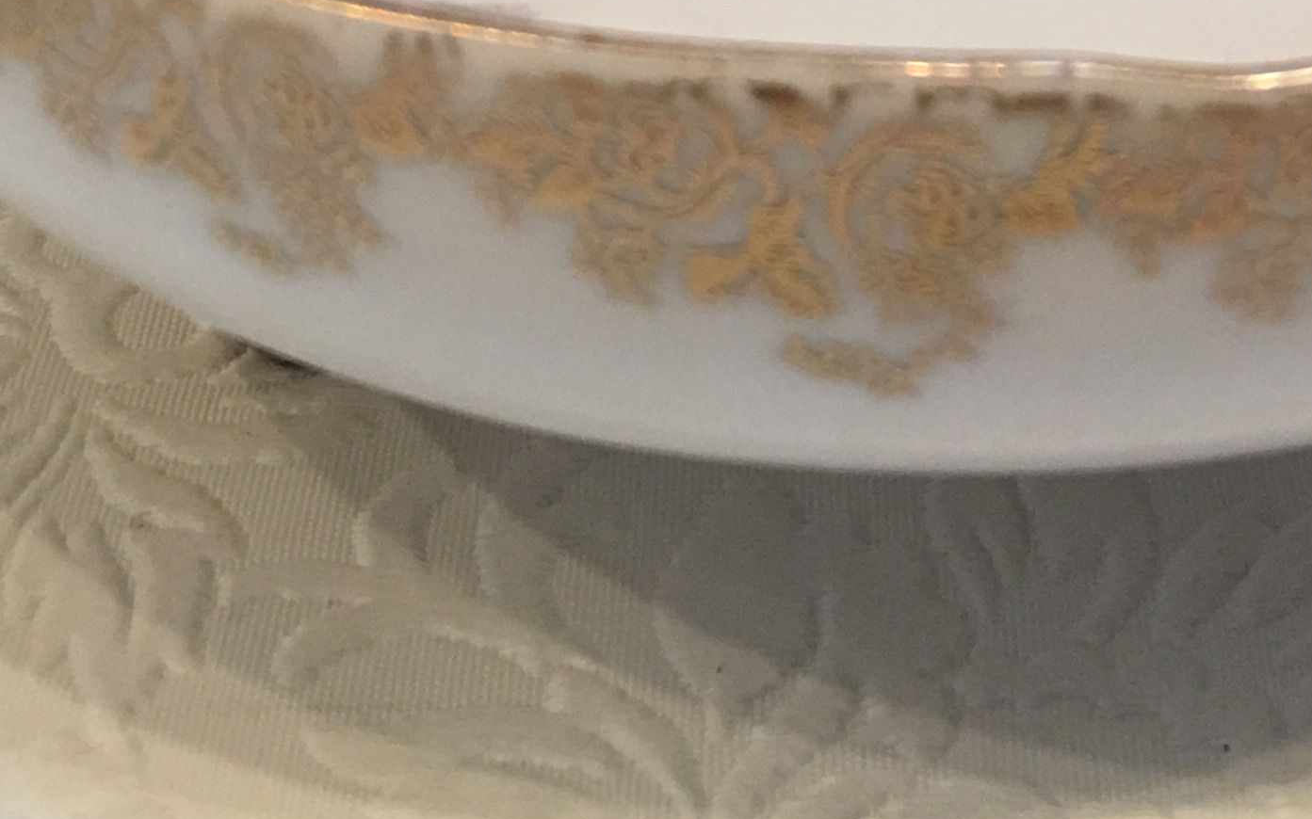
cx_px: 1032
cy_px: -765
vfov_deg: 13.0
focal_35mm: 89
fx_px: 3182
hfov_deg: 23.0
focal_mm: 4.15
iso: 50
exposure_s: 1/15
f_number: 2.2
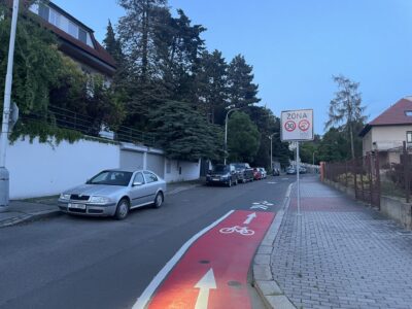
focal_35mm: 26
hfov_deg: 67.3
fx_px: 309
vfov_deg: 53.1
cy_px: 154
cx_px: 206
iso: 400
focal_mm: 4.2
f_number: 1.6
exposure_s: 1/50
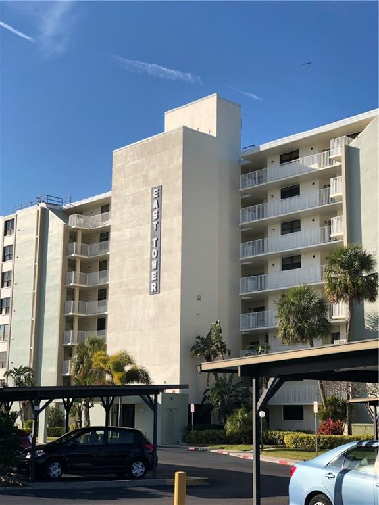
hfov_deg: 25.7
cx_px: 190
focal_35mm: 57
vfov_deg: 33.8
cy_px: 252
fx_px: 832
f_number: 2.8
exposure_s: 1/361
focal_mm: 6.6
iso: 20
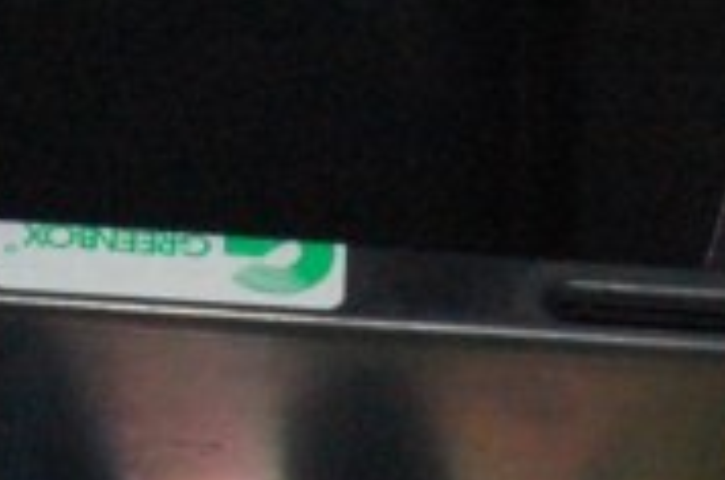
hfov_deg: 8.0
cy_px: 925
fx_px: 5207
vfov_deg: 5.2
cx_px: 134
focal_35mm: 259
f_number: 5
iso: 1600
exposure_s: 1/60
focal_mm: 30
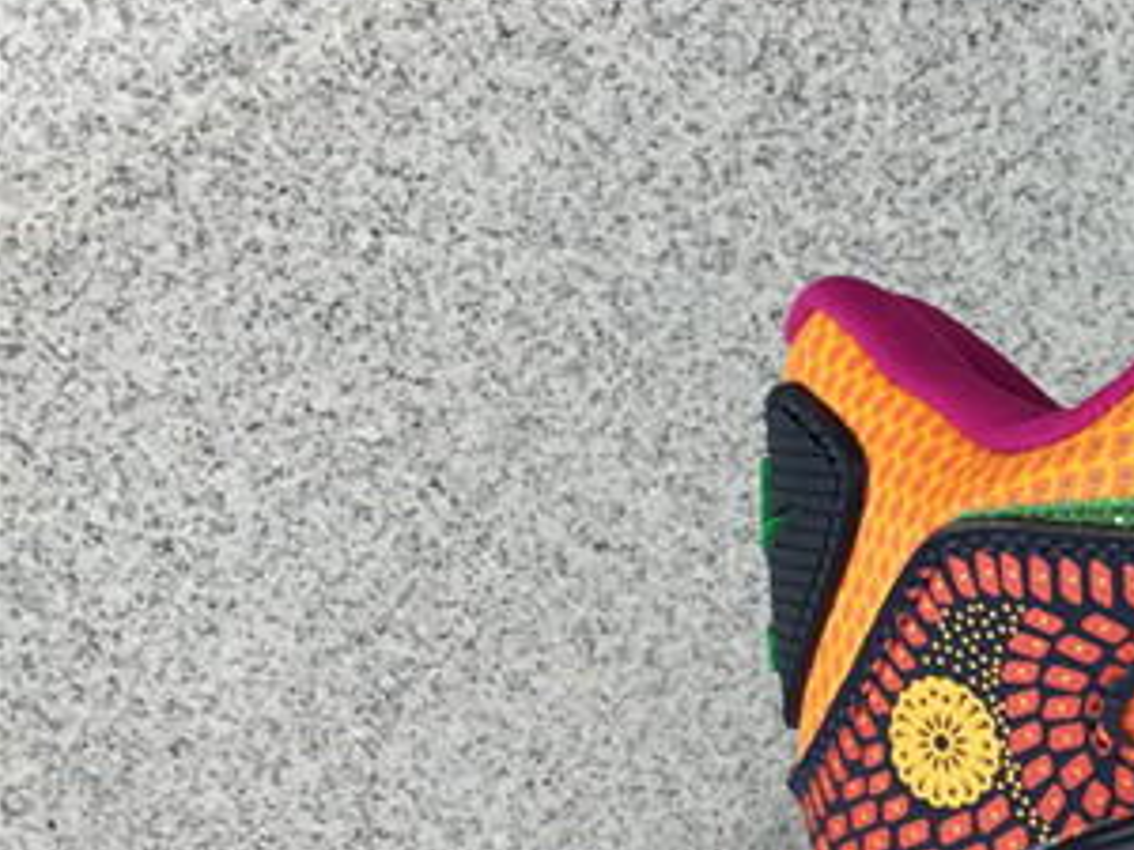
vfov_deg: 15.9
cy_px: 523
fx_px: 3047
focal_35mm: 93
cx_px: 1693
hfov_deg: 18.7
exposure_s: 1/102
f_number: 2.4
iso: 25
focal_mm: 3.3
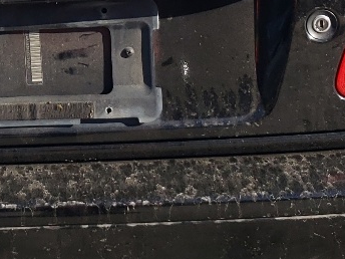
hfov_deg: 16.0
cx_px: 13
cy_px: -24
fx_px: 1206
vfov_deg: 12.1
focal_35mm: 121
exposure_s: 1/1429
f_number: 1.5
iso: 50
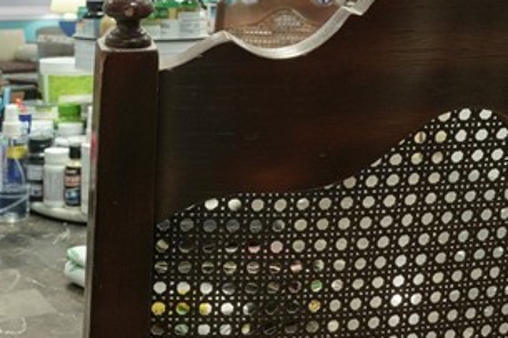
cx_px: 160
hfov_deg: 33.7
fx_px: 829
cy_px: -16
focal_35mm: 59
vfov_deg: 22.0
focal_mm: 16.5
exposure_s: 1/13
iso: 320
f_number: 9
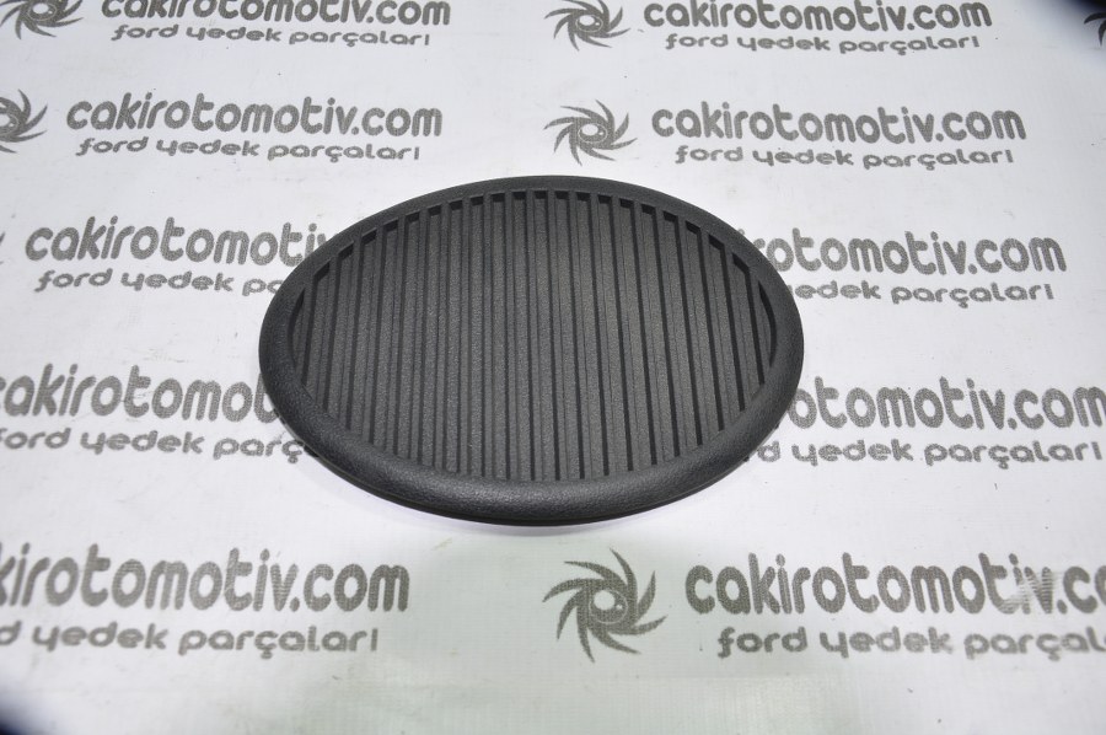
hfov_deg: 51.3
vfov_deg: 35.4
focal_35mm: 38
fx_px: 1151
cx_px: 553
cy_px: 368
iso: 200
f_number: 5
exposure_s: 1/40
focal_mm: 25
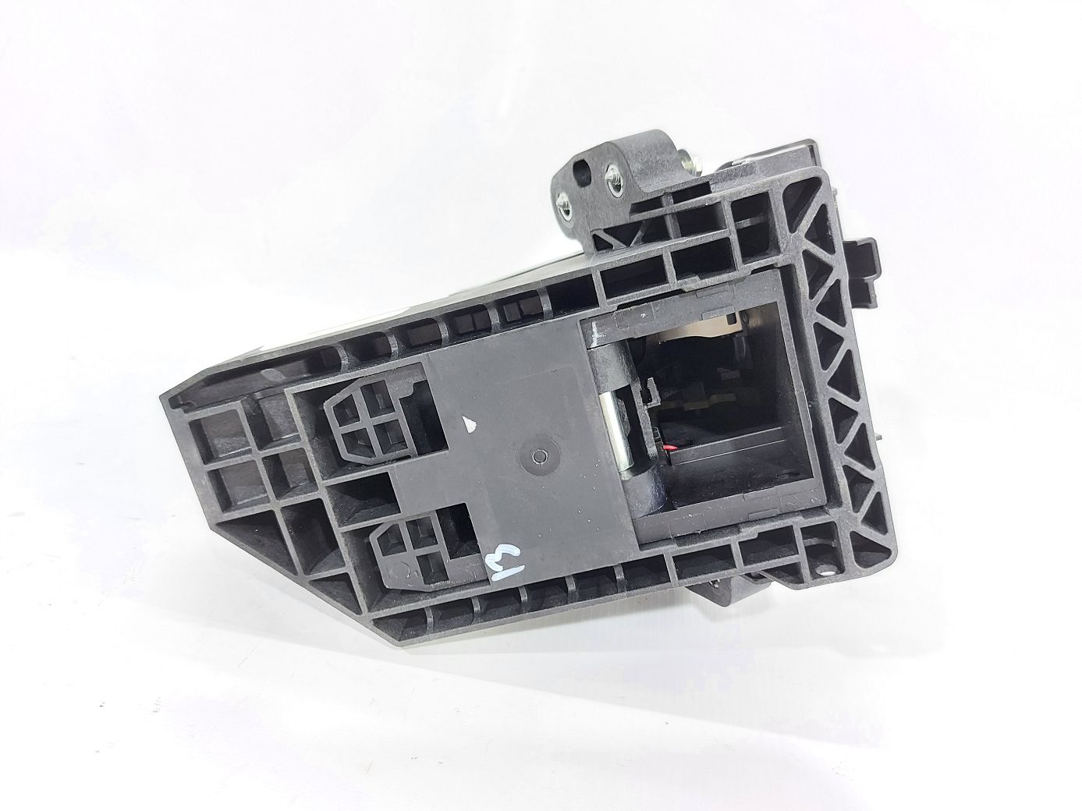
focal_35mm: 24
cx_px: 541
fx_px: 750
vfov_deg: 56.8
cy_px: 406
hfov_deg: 71.6
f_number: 1.8
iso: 250
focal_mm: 5.23
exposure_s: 1/33
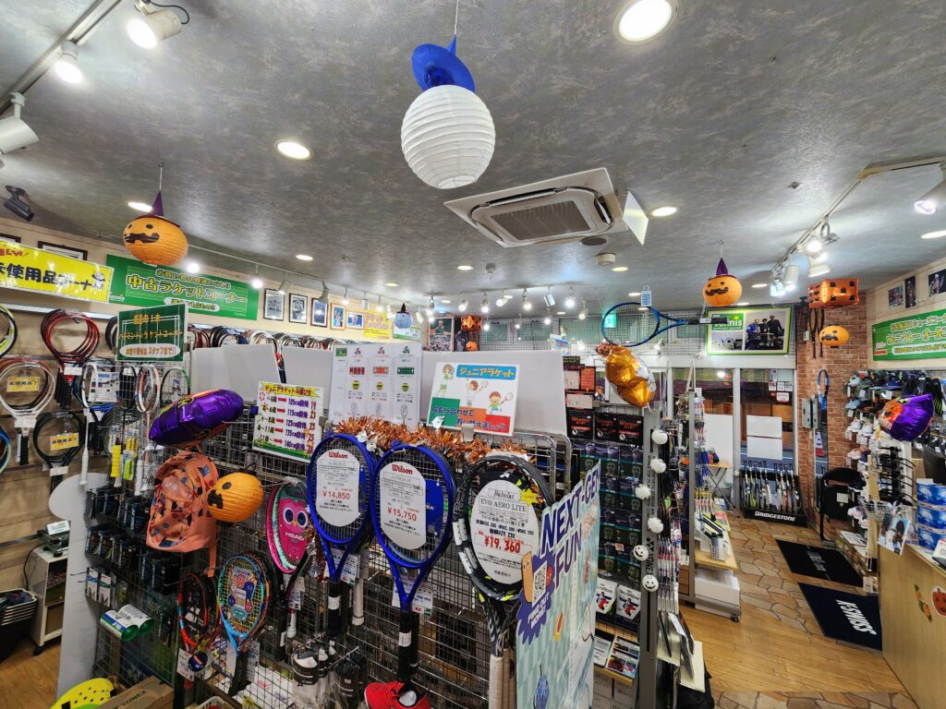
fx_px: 355
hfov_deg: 106.2
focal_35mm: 13
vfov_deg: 89.9
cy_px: 354
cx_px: 473
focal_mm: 2.2
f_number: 2.2
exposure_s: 1/50
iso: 160
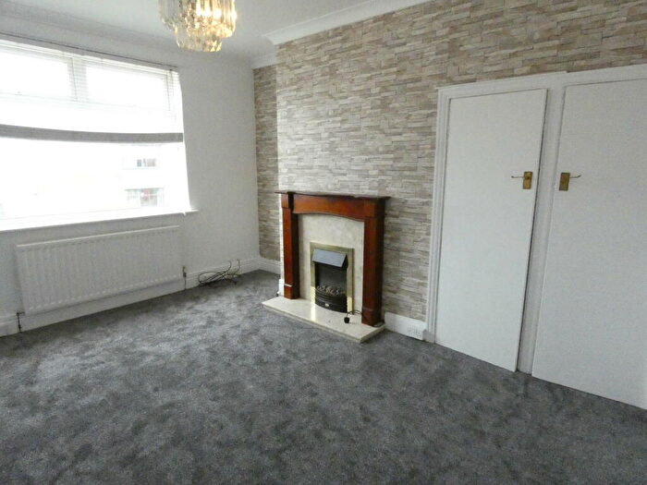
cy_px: 242
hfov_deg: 81.7
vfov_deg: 66.0
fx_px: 374
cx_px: 324
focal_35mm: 20
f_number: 4
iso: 3200
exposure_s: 1/800
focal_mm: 3.6
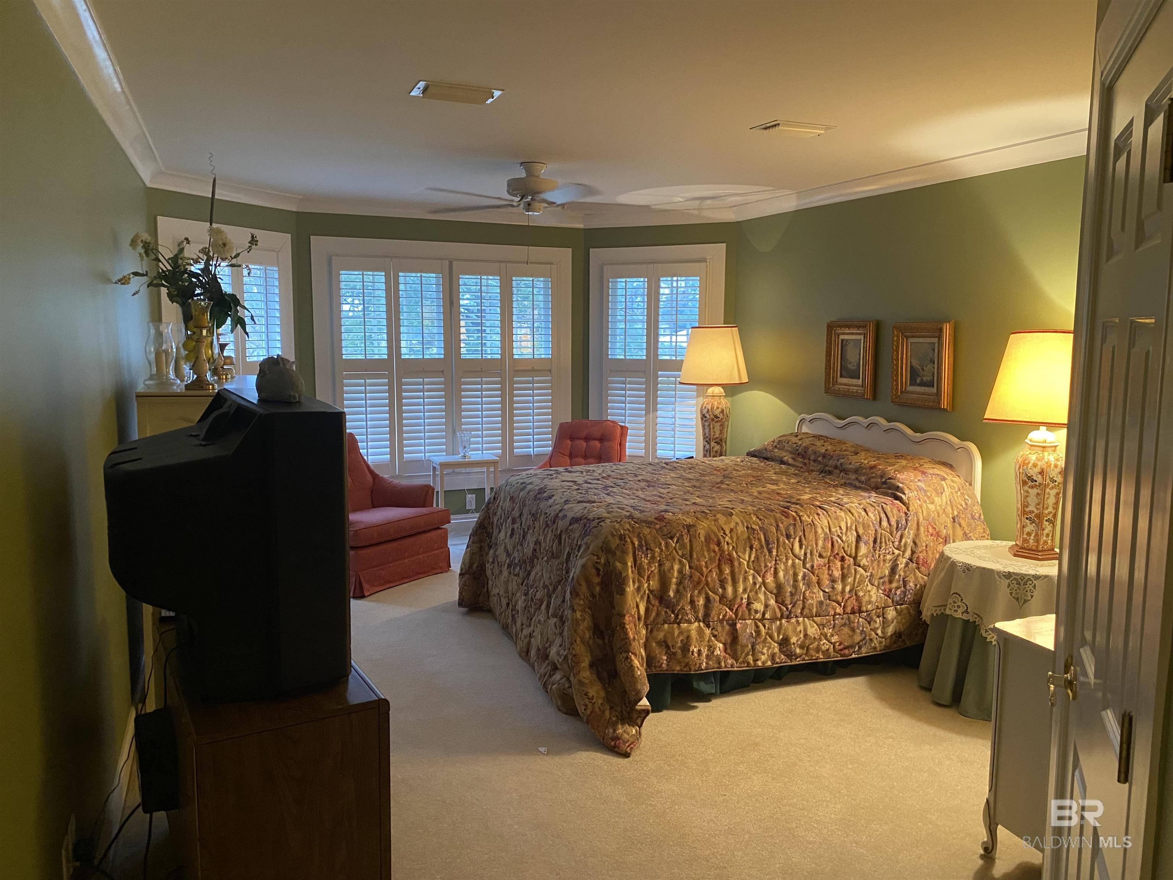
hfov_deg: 67.3
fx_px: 881
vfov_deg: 53.1
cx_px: 586
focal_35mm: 26
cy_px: 440
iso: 320
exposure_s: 1/60
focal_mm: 4.25
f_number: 1.8
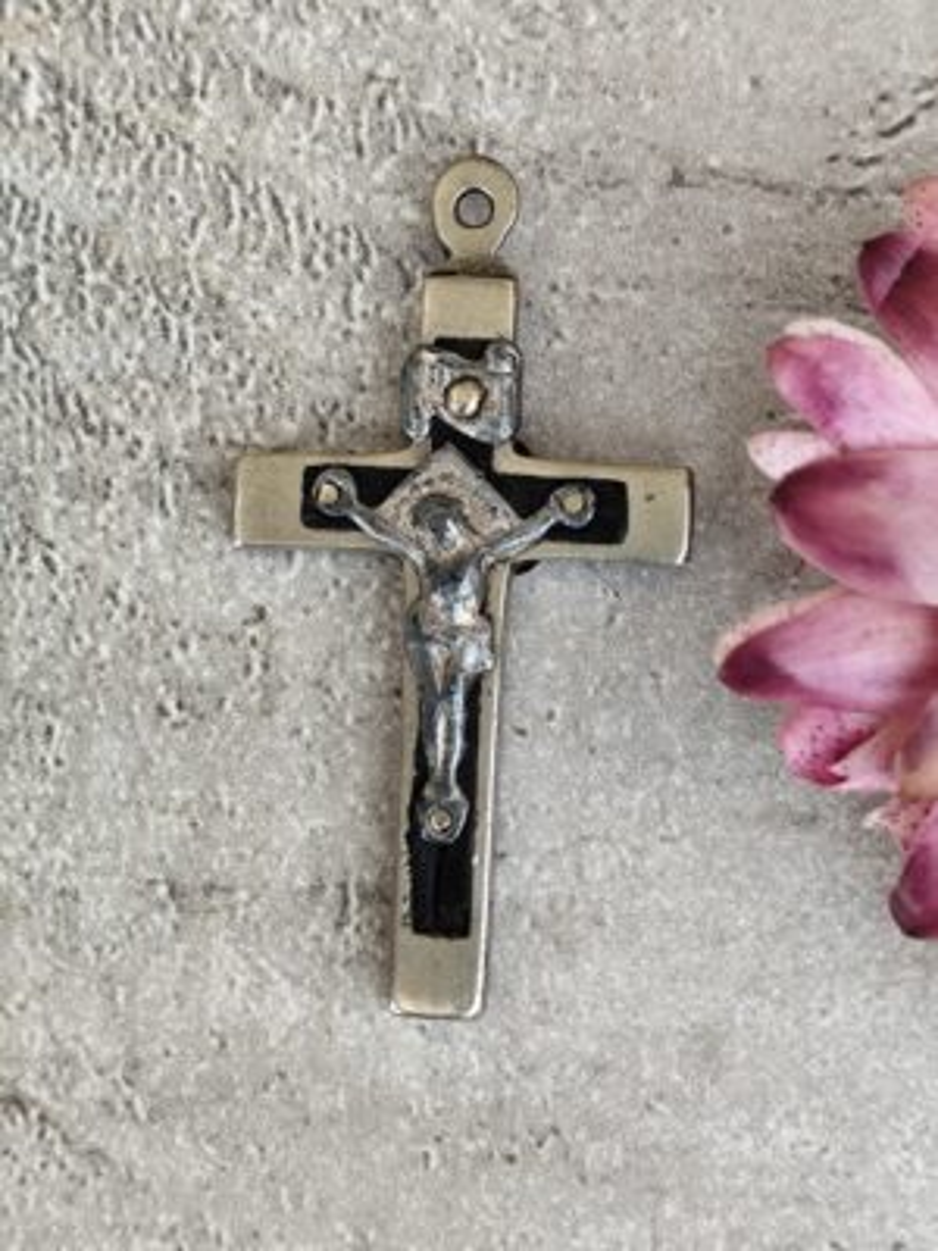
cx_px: 469
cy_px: 626
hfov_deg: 15.9
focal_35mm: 93
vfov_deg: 21.1
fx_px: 3360
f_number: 1.65
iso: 50
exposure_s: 1/172
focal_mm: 6.19
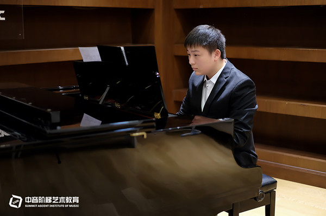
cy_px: 108
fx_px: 480
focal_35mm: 53
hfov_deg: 37.5
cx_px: 163
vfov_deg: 25.5
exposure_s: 1/75
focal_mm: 35
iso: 640
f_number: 1.4
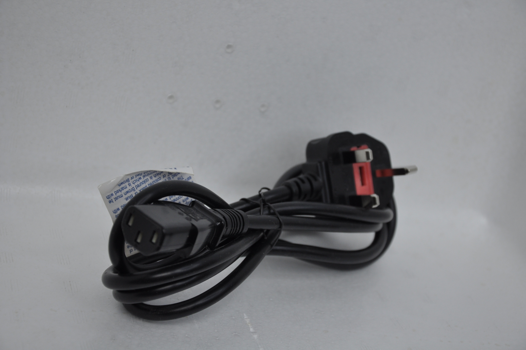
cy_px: 175
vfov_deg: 15.7
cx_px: 263
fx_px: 1270
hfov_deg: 23.4
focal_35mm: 87
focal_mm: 58
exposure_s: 1/60
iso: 400
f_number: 5
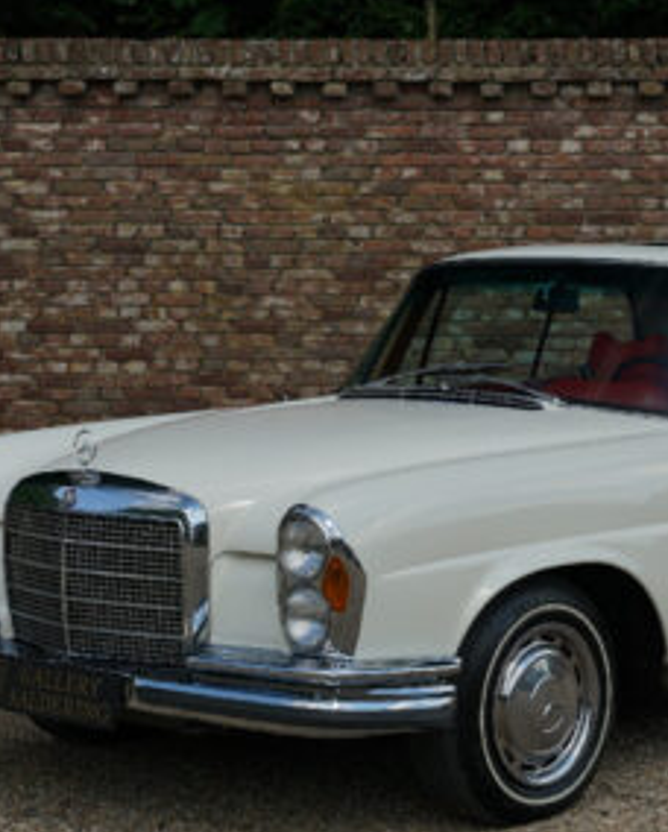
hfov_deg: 15.7
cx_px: 563
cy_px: 410
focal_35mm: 97
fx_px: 2397
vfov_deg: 19.7
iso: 100
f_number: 5.6
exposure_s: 1/400
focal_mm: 49.1
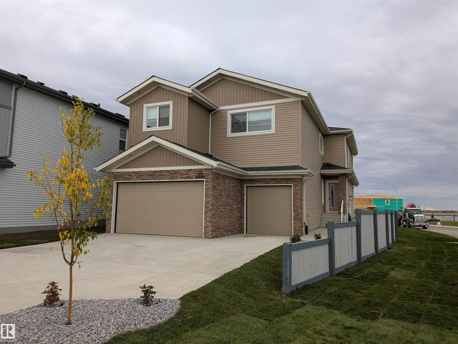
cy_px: 172
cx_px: 229
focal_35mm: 24
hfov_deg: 71.6
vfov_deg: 56.8
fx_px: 318
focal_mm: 4.53
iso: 46
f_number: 1.7
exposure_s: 1/1271
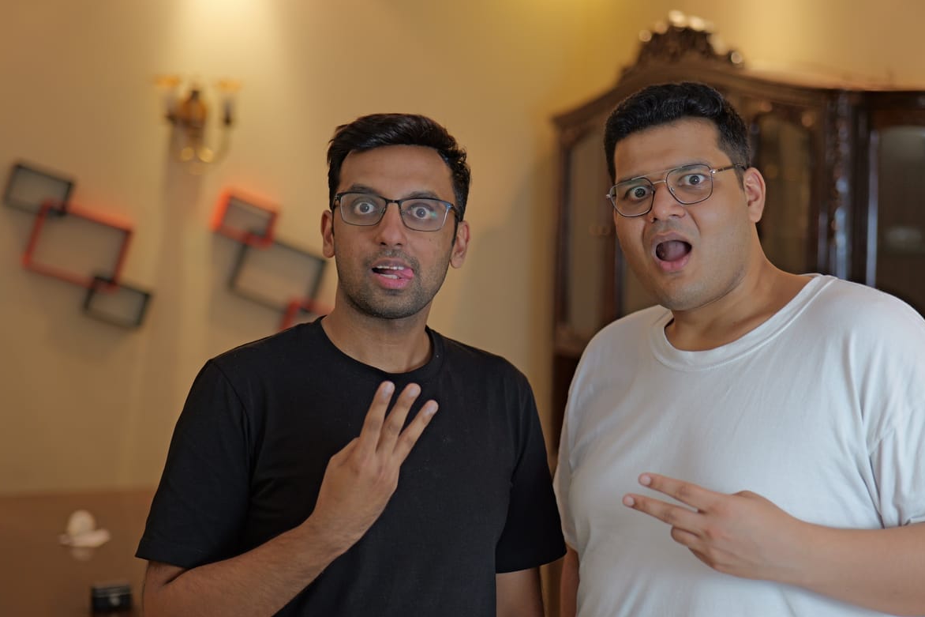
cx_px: 522
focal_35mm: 64
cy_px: 368
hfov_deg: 31.4
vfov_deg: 21.2
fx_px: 1644
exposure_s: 1/50
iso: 400
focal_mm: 50
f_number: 1.8
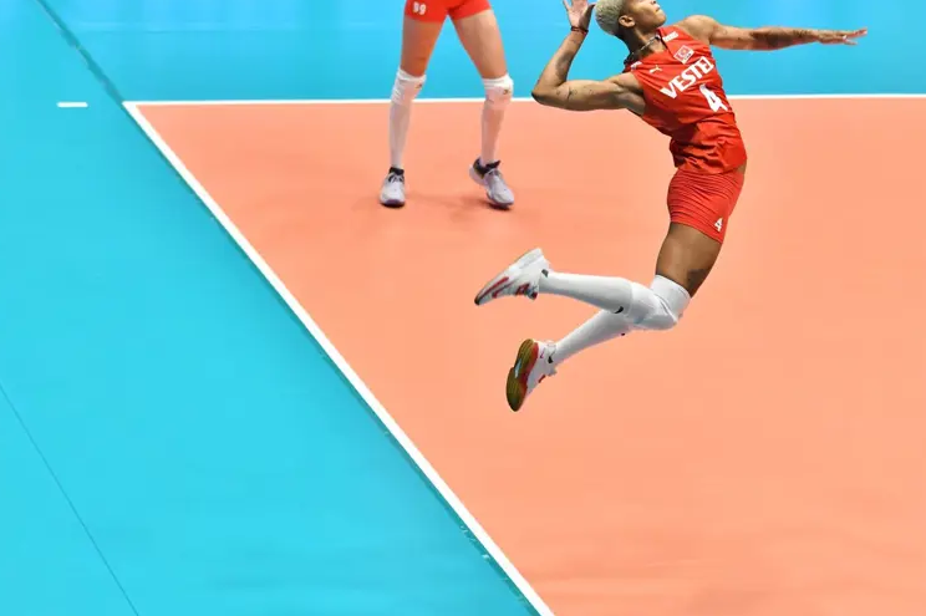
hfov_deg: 12.2
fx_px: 4334
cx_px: 514
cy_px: 265
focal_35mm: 169
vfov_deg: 8.1
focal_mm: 95
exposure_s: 1/640
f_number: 3.5
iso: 2500
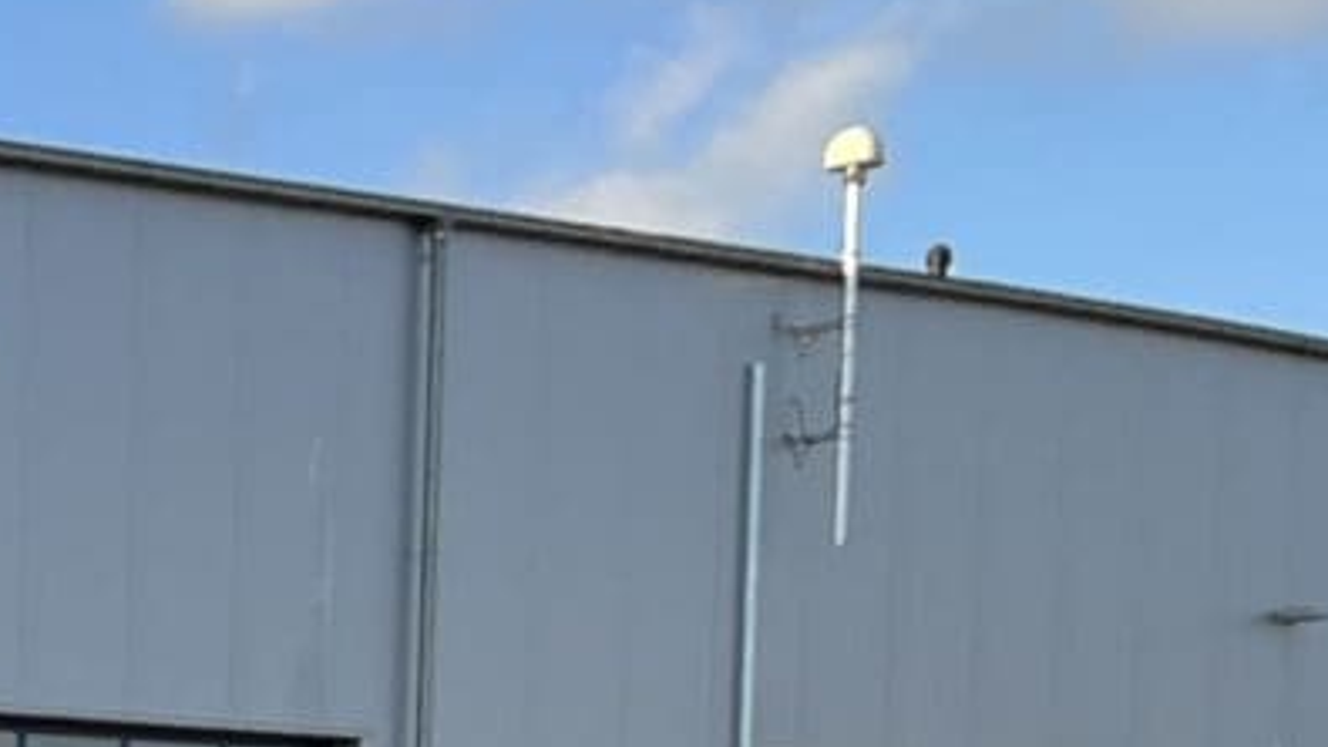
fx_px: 5175
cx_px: -1708
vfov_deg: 7.5
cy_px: 1999
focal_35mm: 147
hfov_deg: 12.1
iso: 50
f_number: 1.6
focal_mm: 5.1
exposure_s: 1/840
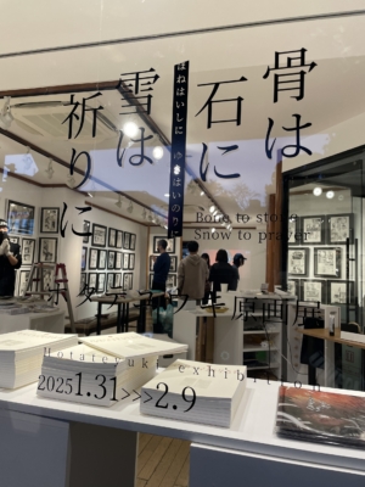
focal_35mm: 26
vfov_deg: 67.3
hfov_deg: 53.1
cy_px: 244
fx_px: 366
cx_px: 182
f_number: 1.6
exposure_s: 1/100
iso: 100
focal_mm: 4.2
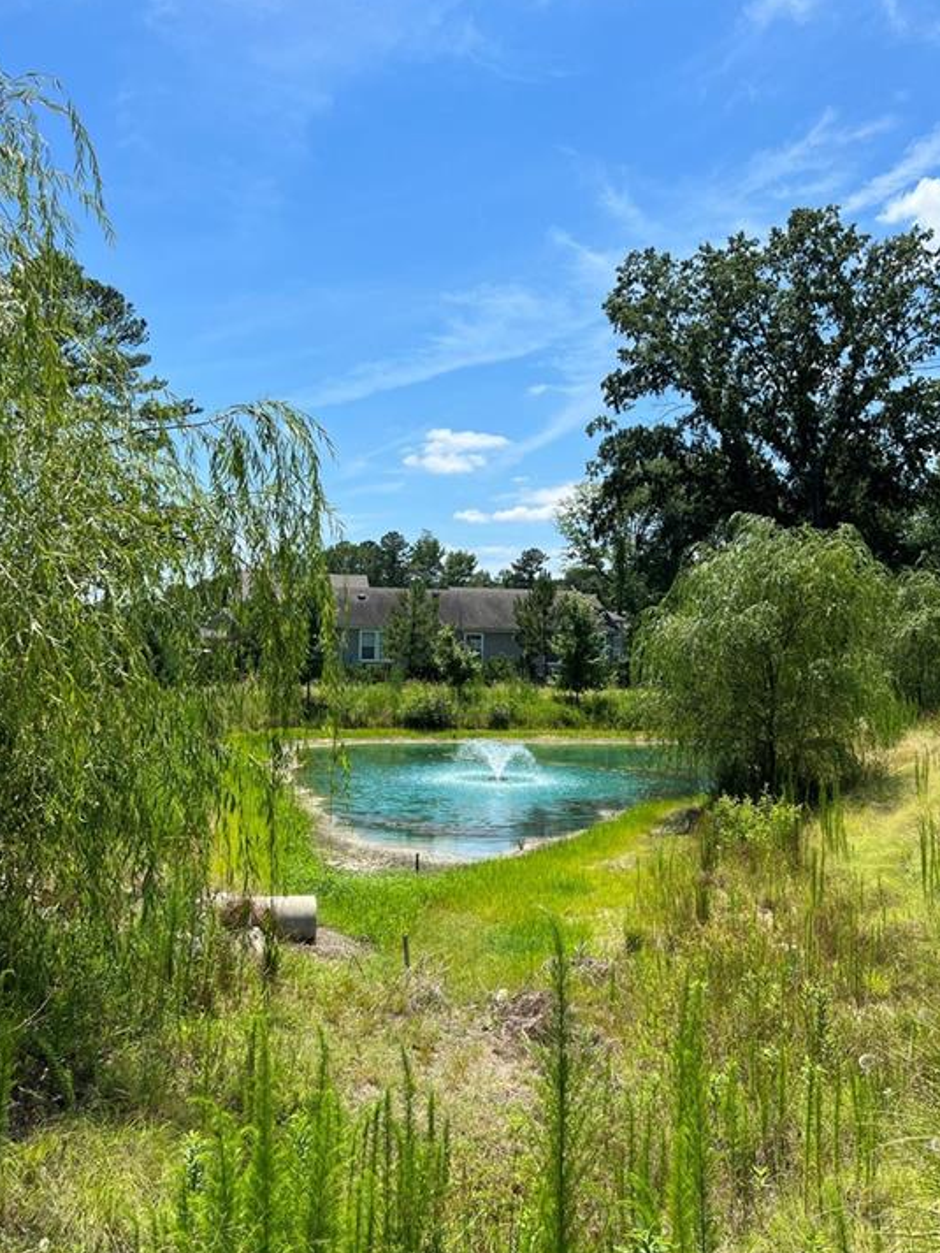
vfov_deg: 63.4
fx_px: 1013
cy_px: 626
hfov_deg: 49.8
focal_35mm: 28
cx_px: 467
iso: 50
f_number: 1.5
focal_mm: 5.7
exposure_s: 1/4630
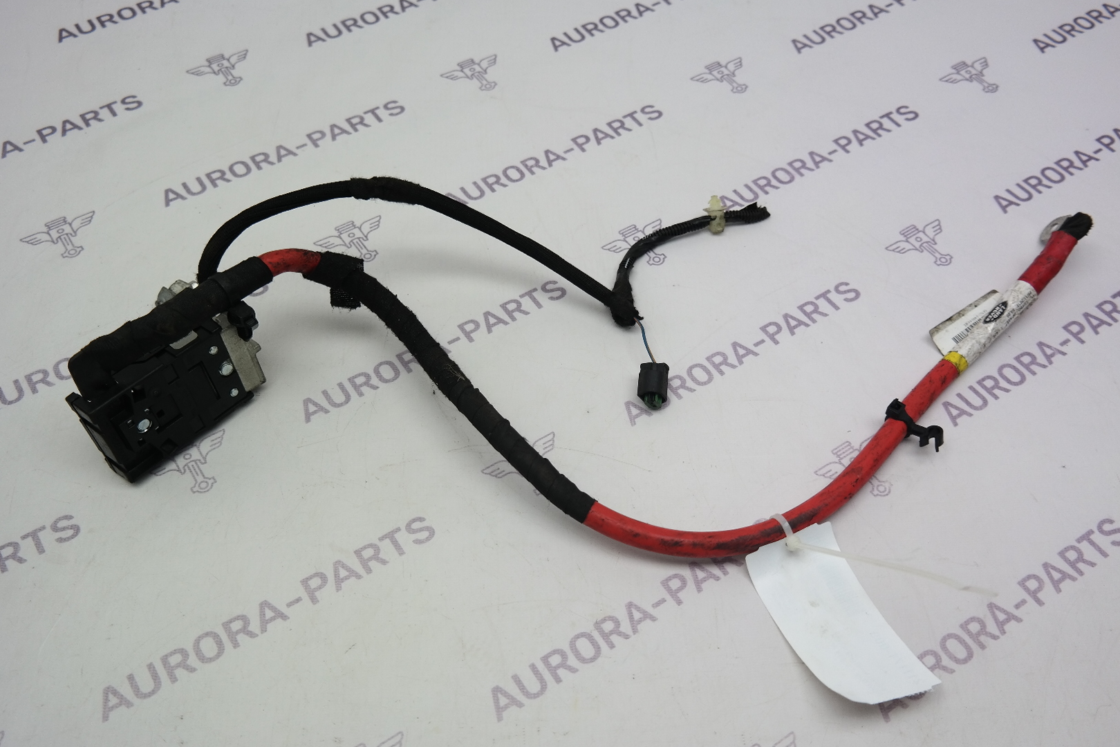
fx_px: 995
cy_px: 371
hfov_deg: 58.7
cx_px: 586
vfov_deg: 41.1
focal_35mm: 32
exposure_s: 1/80
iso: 100
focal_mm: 20
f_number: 3.5
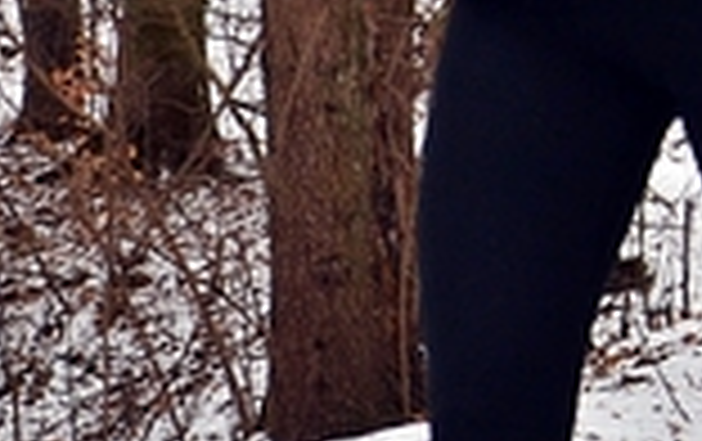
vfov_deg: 5.6
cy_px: 122
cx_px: 950
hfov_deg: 8.7
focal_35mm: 237
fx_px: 4536
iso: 400
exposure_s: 1/1000
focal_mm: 21
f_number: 4.5
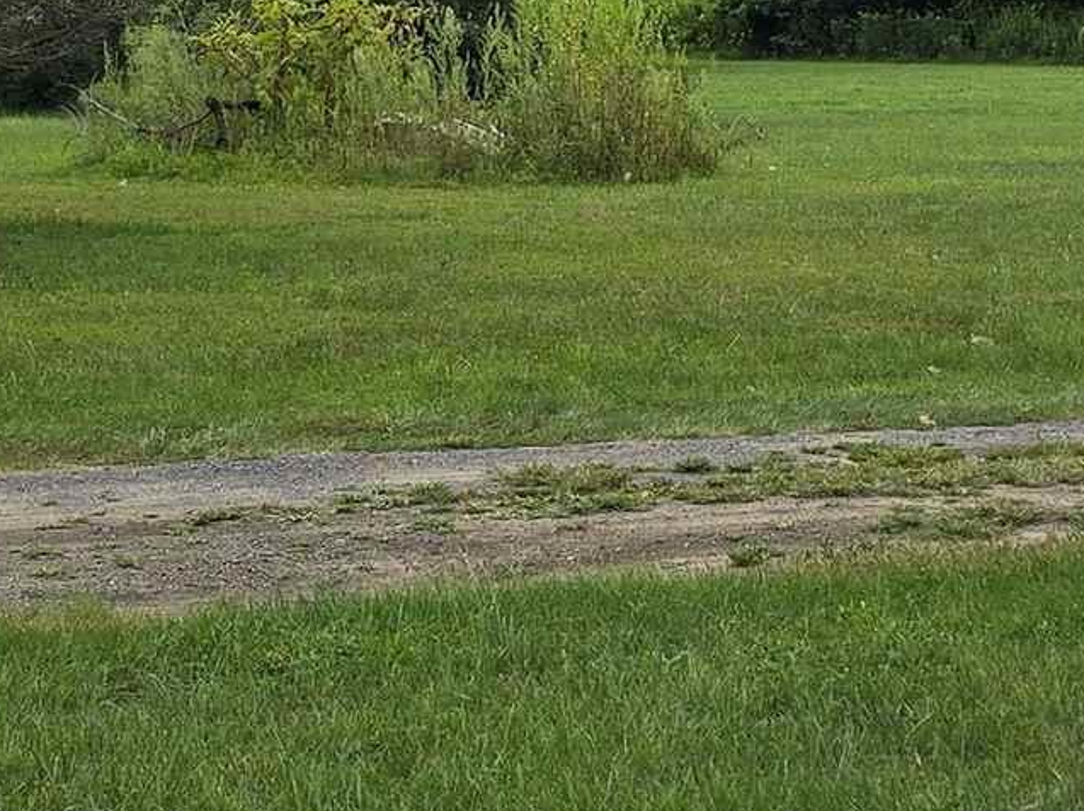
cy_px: 209
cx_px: 551
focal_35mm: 111
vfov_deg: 13.3
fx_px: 3474
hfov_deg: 17.7
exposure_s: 1/180
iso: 12
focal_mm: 6.3
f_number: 1.7
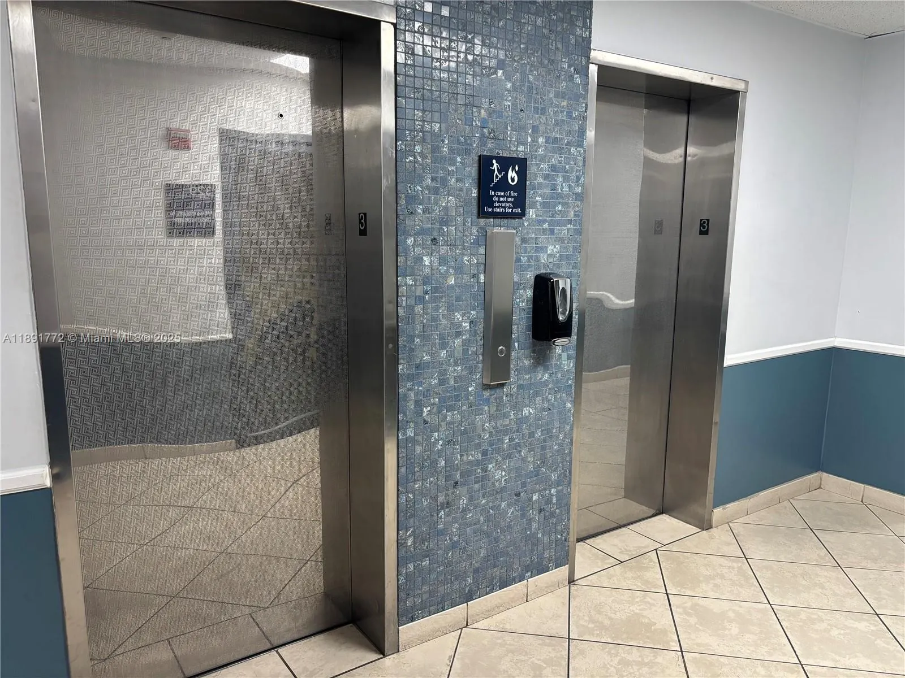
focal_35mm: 26
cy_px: 339
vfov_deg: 53.1
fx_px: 680
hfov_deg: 67.3
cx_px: 452
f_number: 1.6
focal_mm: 5.96
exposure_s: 1/60
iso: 160
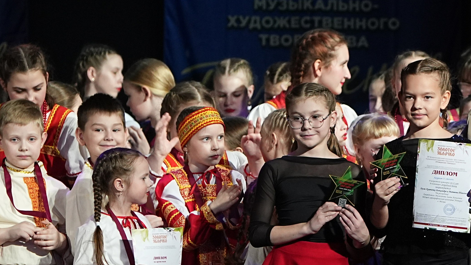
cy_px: 202
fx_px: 4808
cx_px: 414
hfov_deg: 5.6
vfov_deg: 3.2
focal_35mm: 385
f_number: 3.2
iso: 2500
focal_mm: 125
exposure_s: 1/400
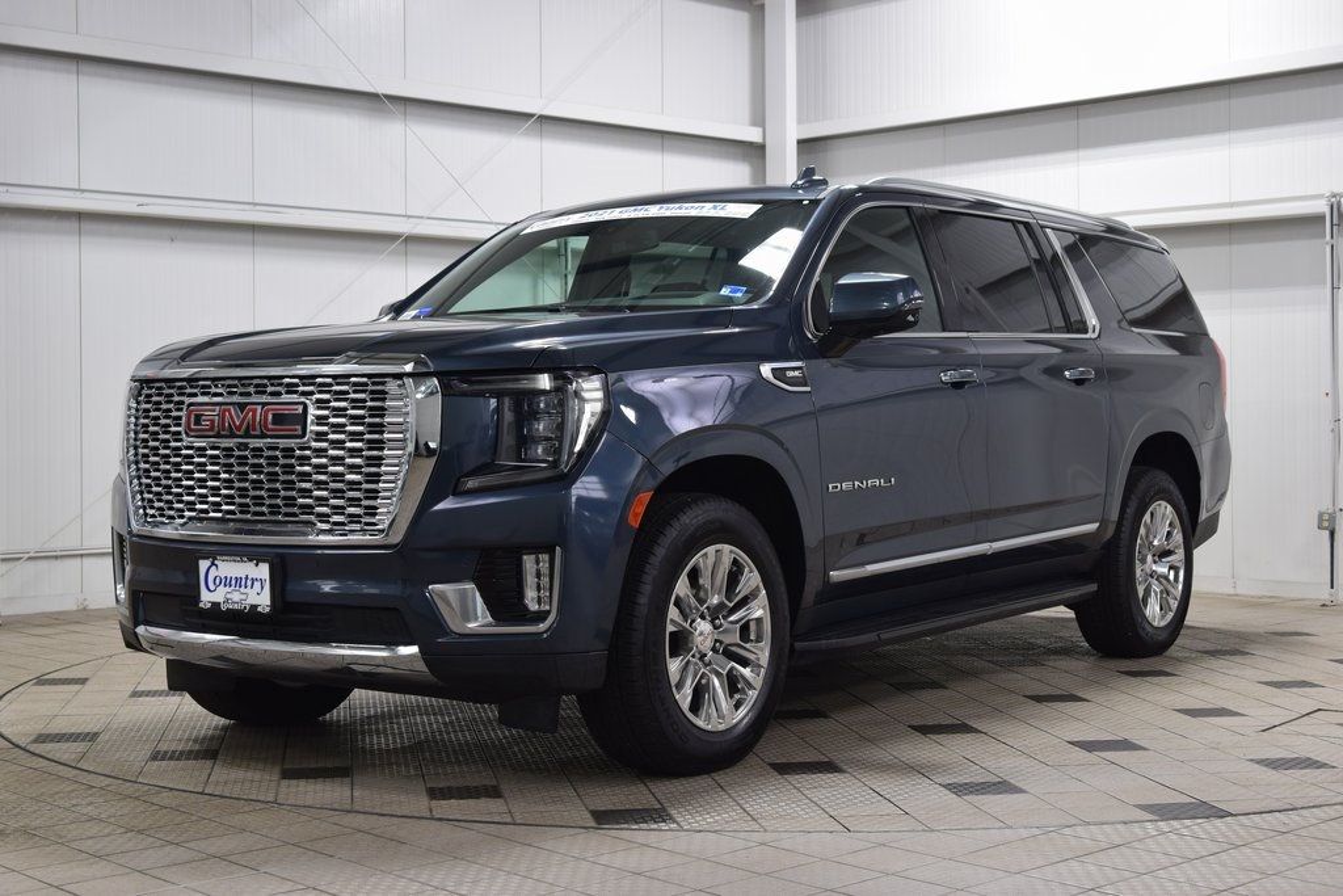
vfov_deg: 25.8
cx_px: 672
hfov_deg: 37.8
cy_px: 448
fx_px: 1959
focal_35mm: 52
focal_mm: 35
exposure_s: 1/15
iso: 400
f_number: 6.3
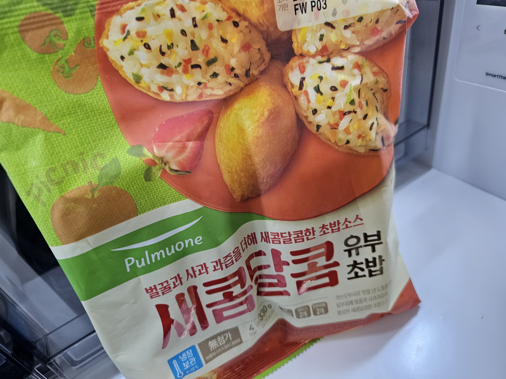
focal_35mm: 23
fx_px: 336
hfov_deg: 73.9
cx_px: 253
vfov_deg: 58.9
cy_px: 190
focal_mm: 6.3
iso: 320
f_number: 1.7
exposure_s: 1/67
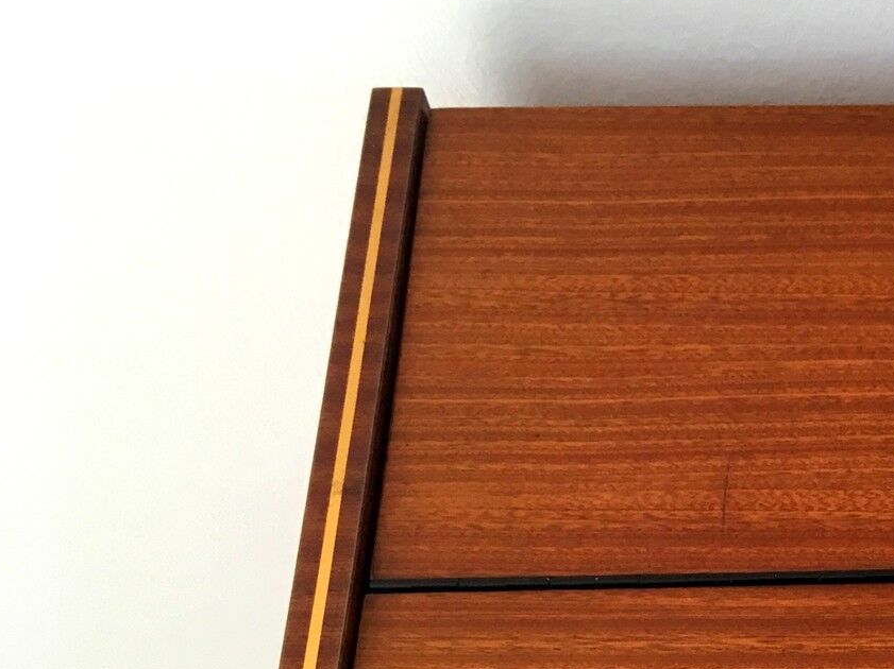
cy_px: 696
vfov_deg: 20.5
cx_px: 1036
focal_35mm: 69
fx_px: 1781
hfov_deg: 25.6
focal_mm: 4.15
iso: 50
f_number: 2.2
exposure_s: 1/33
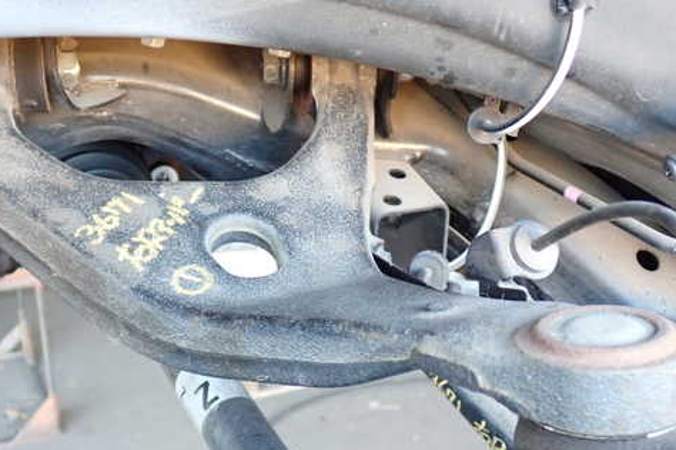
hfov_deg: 39.6
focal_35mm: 50
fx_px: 939
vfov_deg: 27.0
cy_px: 263
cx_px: 307
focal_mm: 6.83
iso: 800
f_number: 2.7
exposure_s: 1/40
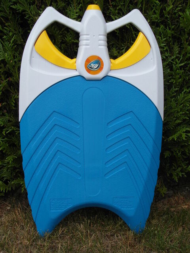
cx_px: 95
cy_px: 126
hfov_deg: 35.1
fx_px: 300
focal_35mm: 41
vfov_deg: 45.8
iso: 80
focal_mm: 6.8
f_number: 5.2
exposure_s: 1/125
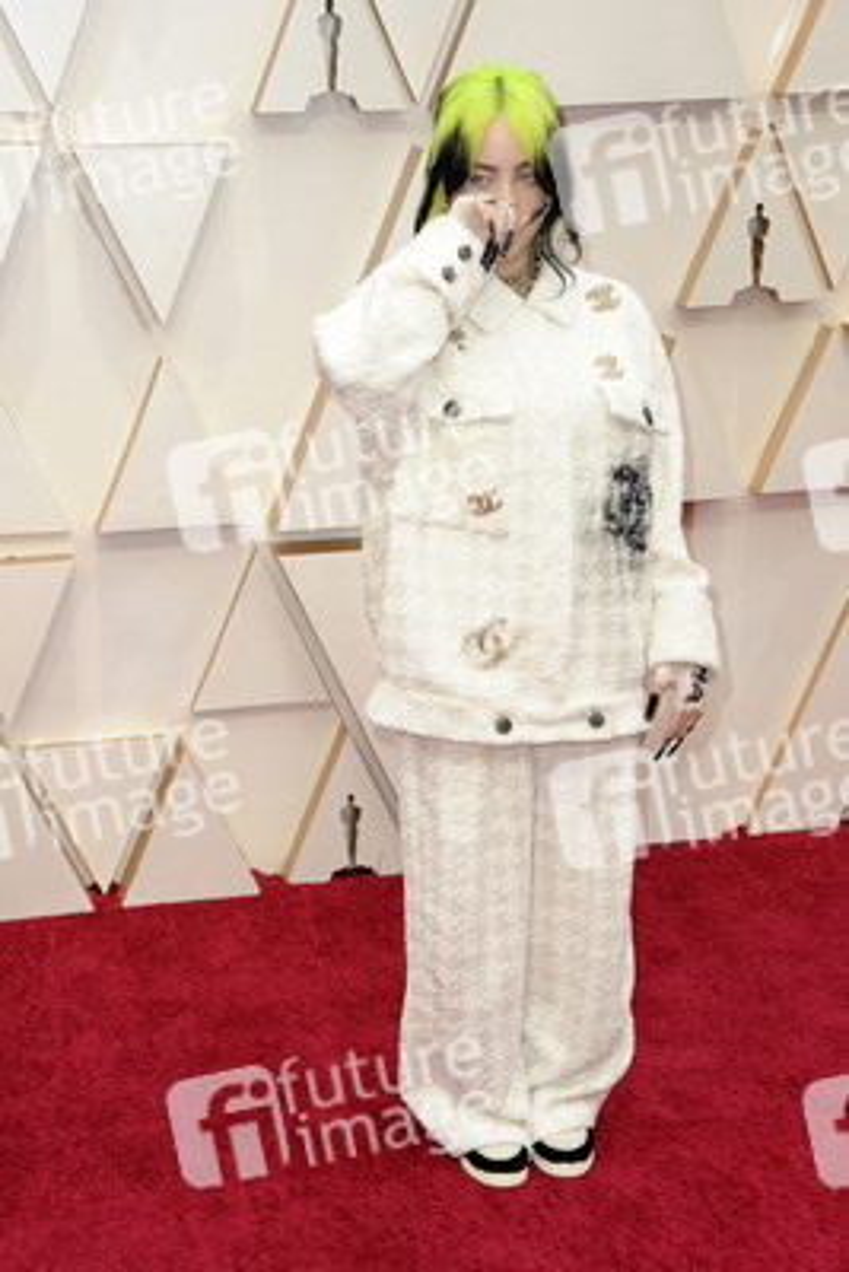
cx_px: 424
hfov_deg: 21.9
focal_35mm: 62
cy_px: 636
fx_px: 2191
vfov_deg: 32.4
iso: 800
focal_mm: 62
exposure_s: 1/200
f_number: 7.1
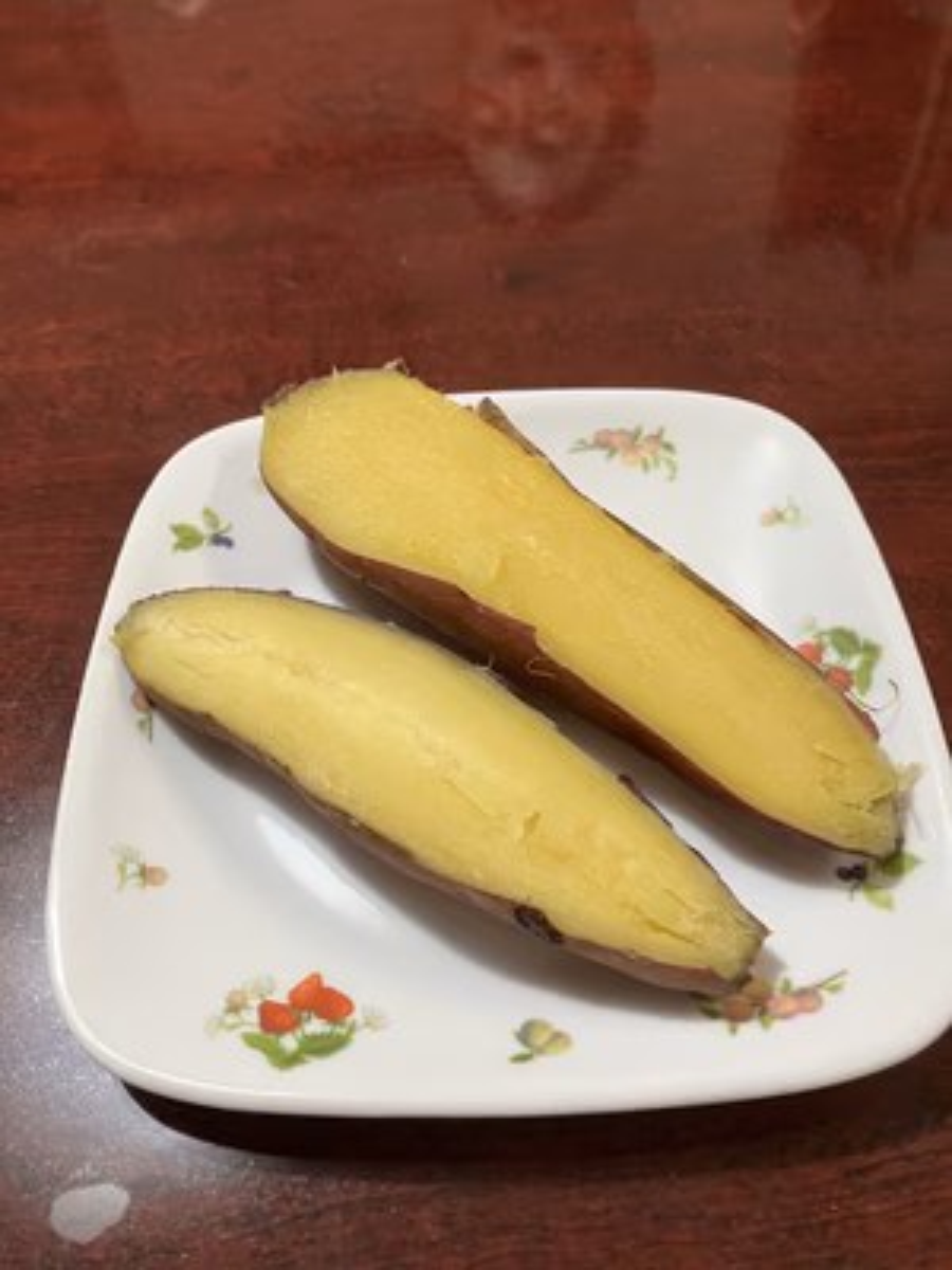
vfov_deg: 63.4
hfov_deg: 49.7
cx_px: 476
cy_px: 635
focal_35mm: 28
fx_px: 1027
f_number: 1.8
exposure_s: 1/60
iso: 64
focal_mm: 3.99
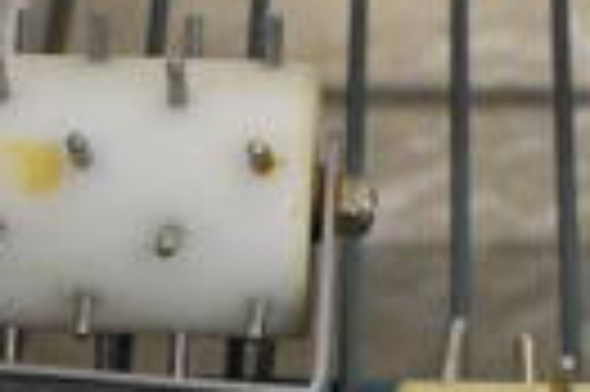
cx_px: 351
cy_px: 712
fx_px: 2292
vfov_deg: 9.3
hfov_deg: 14.7
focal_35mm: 140
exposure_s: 1/125
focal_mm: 20
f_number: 3.5
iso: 4000
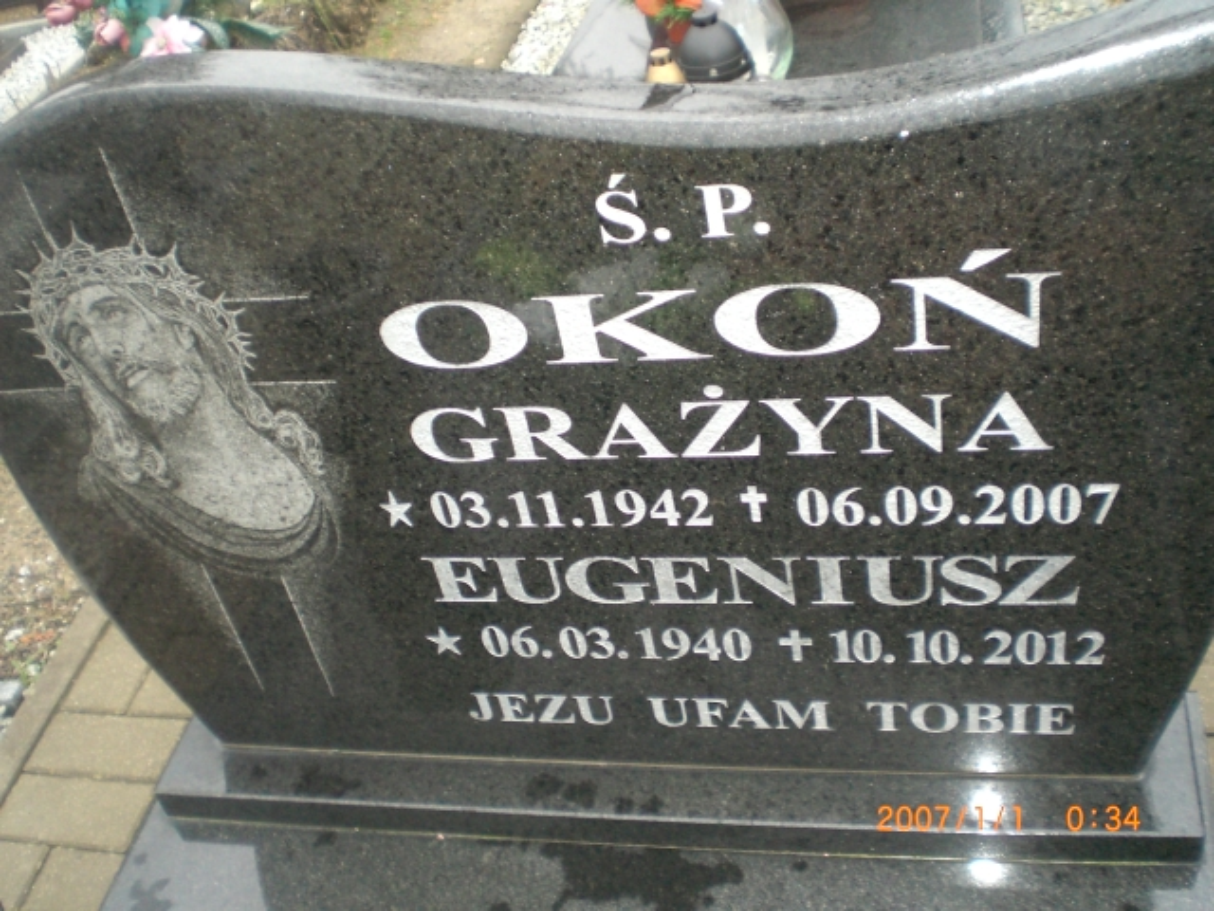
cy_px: 456
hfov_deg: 49.0
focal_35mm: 38
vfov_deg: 37.7
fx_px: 1333
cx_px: 607
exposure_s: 1/60
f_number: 3.1
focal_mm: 6.3
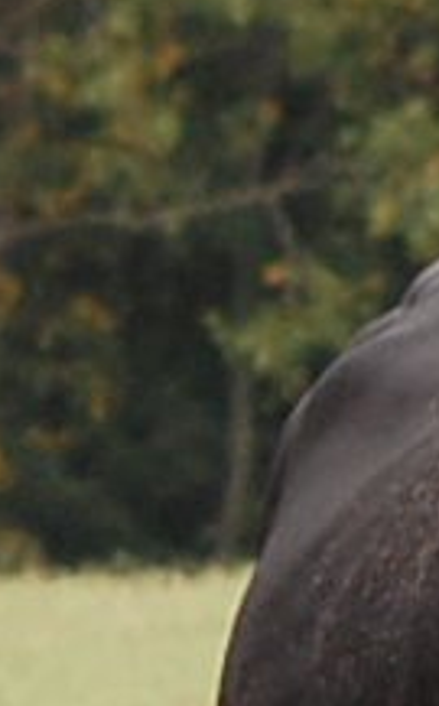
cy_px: 525
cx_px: 5
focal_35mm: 2408
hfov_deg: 0.5
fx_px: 46249
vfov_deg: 0.9
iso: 560
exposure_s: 1/500
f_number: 5.6
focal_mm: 200
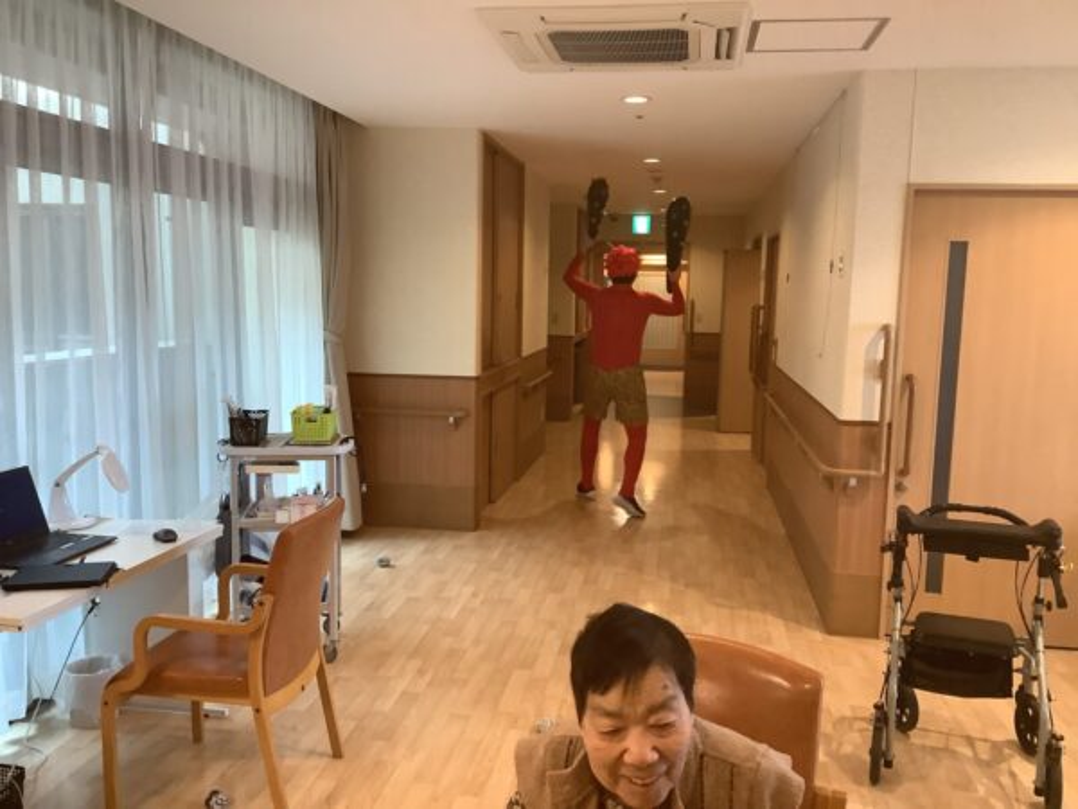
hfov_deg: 58.4
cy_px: 404
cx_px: 539
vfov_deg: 45.4
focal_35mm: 31
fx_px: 965
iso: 200
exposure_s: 1/60
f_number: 2.4
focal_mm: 3.3
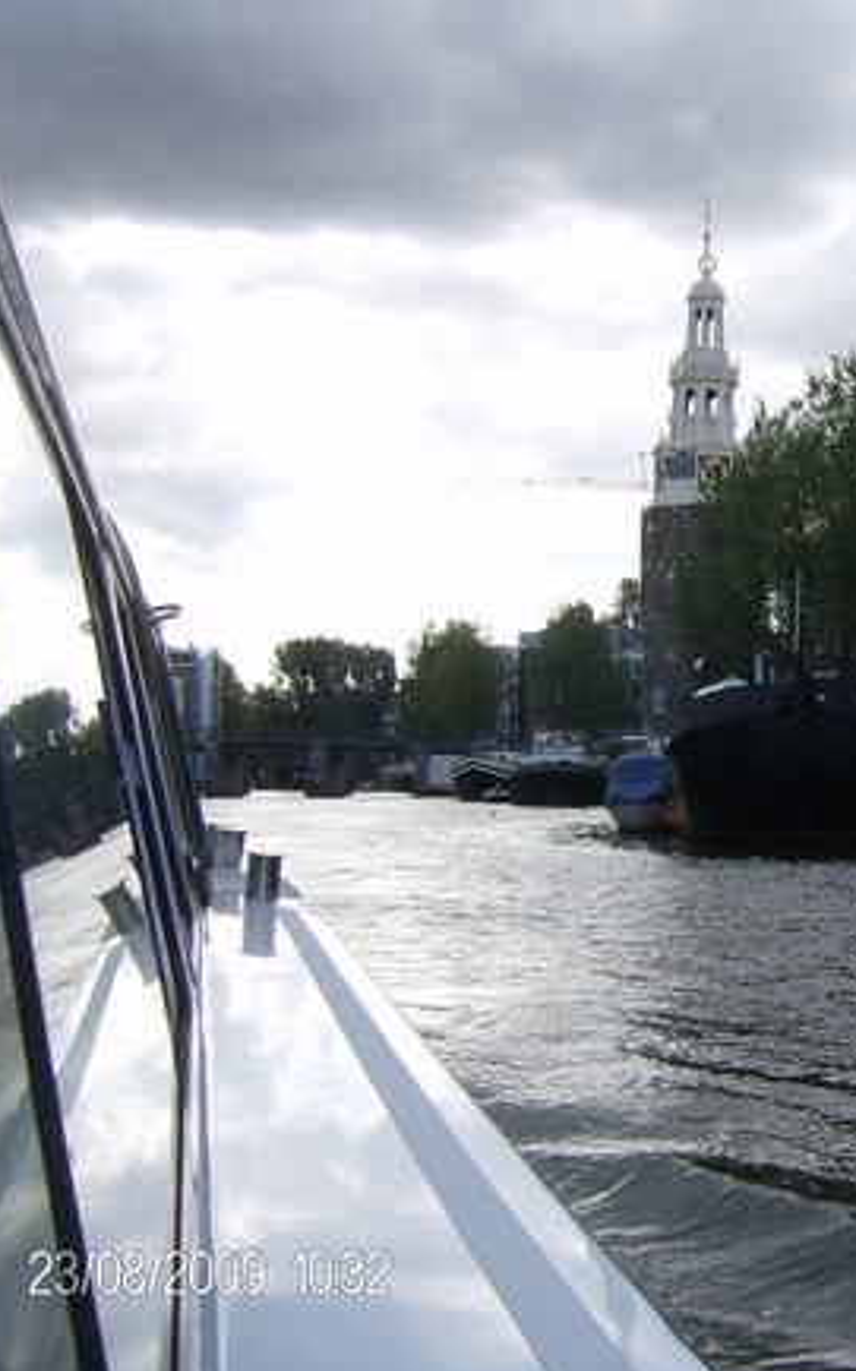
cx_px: 862
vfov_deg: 38.2
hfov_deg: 23.4
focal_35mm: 53
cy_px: 717
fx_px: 1980
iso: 100
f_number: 4.7
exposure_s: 1/351
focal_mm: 6
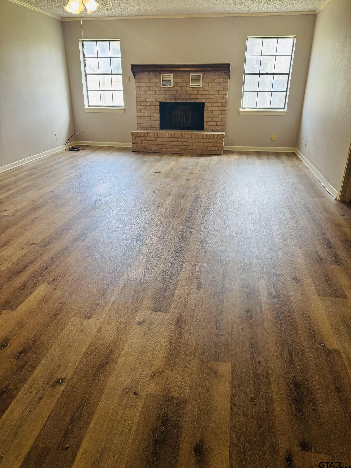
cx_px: 176
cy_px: 234
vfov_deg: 71.6
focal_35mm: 24
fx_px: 324
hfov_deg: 56.8
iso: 160
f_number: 1.78
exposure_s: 1/60
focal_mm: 6.76
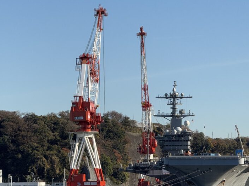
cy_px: 125
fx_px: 1402
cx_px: 167
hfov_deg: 10.1
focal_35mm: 195
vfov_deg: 7.6
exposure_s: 1/1018
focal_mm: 15.66
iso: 50
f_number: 2.8
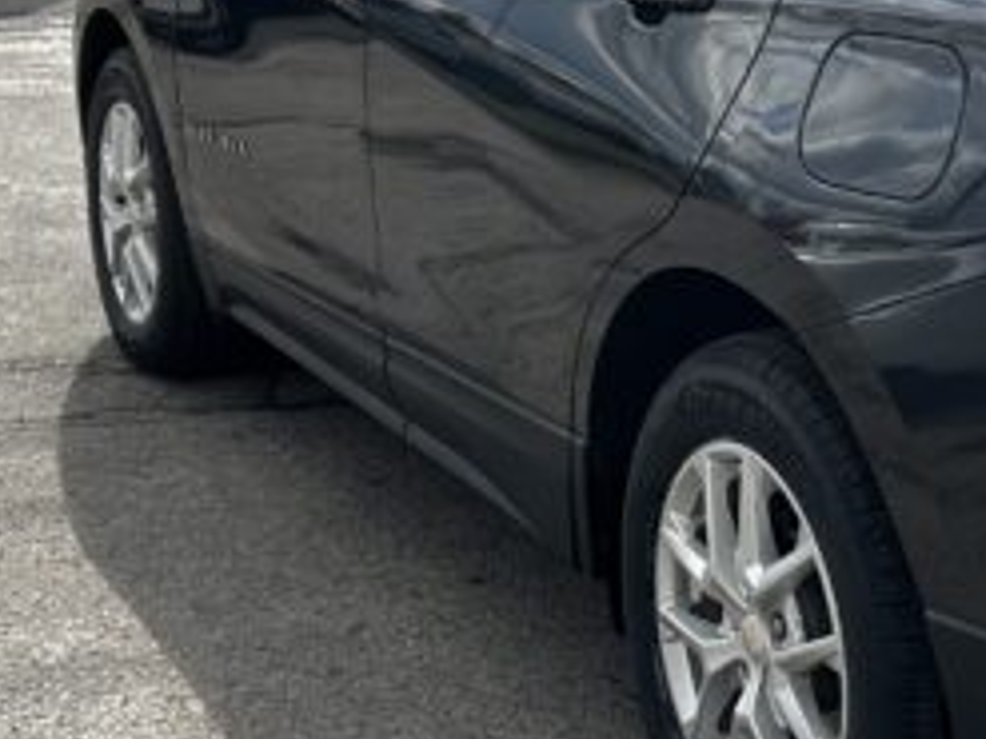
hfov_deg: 17.6
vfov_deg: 13.6
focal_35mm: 108
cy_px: 136
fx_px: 3075
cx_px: 1062
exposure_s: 1/2994
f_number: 1.5
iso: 50
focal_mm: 5.7
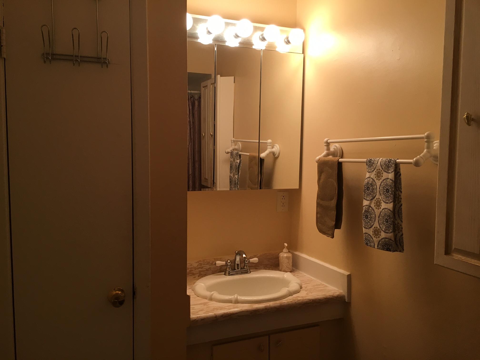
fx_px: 402
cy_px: 180
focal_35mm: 29
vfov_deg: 48.2
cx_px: 240
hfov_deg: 61.7
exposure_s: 1/30
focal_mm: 4.15
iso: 25
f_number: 2.2
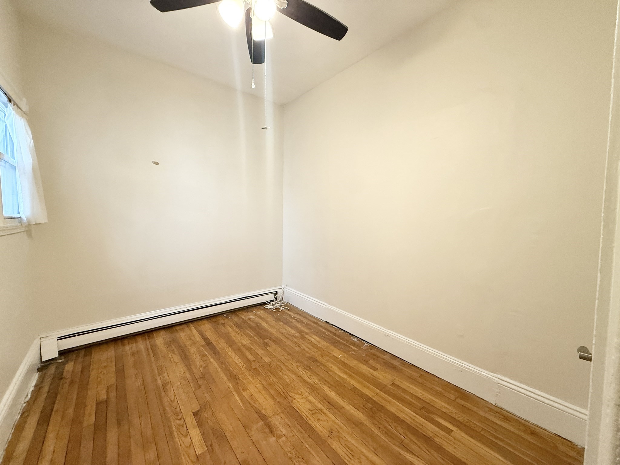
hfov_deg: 102.1
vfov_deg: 85.7
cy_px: 232
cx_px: 310
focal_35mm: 14
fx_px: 251
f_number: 2.2
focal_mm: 2.22
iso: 250
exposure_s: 1/60
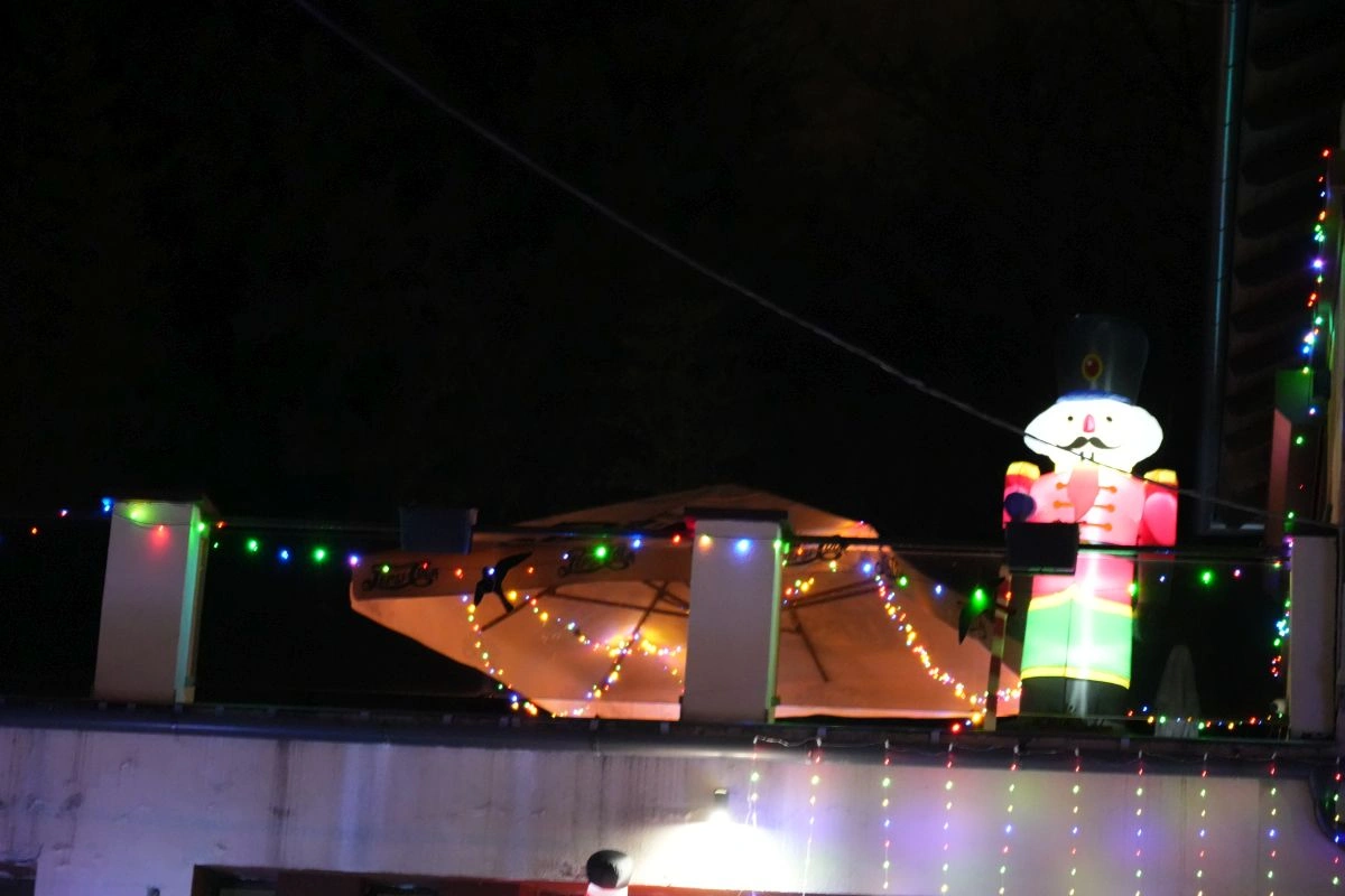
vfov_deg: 12.1
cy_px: 448
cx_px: 672
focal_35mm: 113
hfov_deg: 18.1
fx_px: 4221
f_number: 6.3
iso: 12800
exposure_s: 1/8
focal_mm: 113
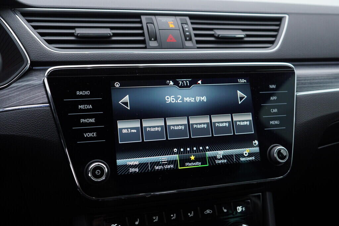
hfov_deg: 53.1
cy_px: 113
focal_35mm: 36
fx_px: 339
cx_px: 170
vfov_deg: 36.9
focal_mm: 24
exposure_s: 1/50
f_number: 3.2
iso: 125
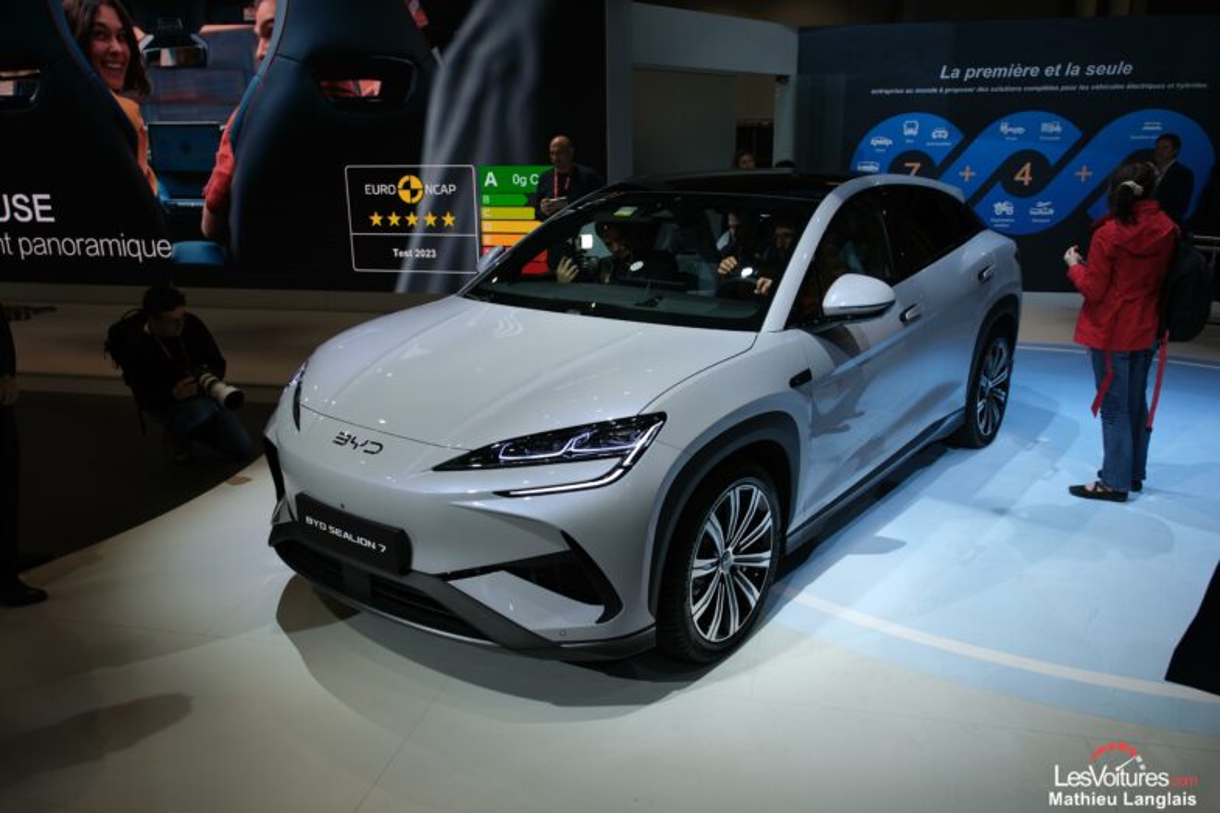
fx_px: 915
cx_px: 610
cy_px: 406
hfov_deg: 67.4
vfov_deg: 47.9
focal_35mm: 27
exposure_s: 1/220
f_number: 2.8
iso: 160
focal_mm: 18
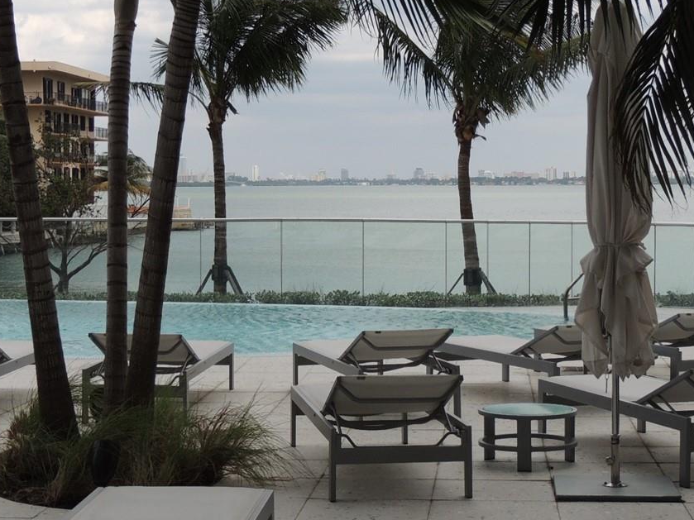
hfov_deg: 23.8
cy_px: 196
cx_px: 346
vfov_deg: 18.0
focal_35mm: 82
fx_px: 1644
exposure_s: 1/640
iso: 100
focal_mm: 7.6
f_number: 3.4
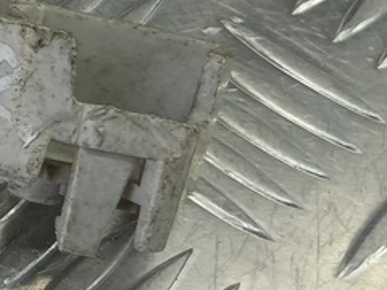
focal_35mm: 98
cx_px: -322
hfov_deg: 16.5
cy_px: 6
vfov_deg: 14.9
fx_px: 1096
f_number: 1.6
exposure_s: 1/50
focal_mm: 4.11
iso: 80
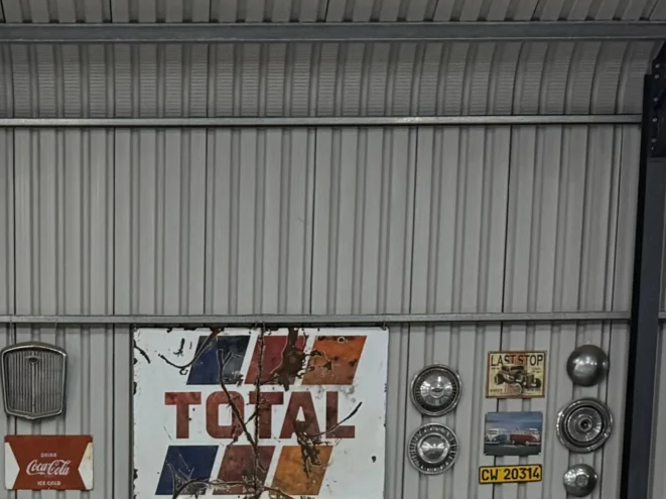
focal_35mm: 93
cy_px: 781
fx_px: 1788
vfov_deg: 14.6
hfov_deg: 20.8
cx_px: 125
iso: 250
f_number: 1.78
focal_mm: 6.76
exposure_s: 1/50
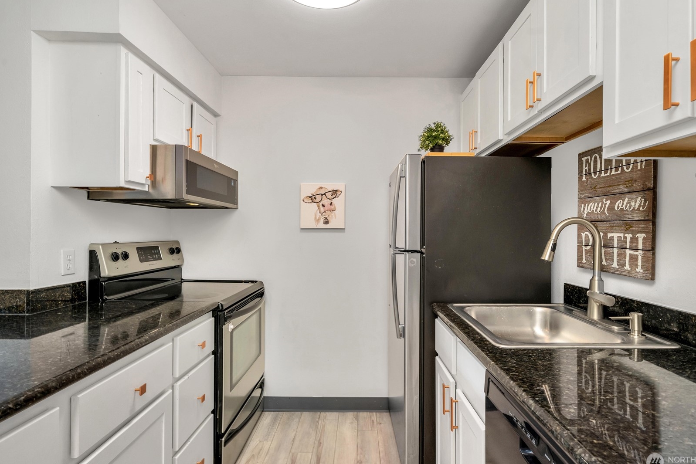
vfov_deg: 70.4
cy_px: 236
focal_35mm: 17
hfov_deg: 93.2
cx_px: 362
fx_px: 329
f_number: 7.1
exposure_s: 1/10
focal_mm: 16
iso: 1000
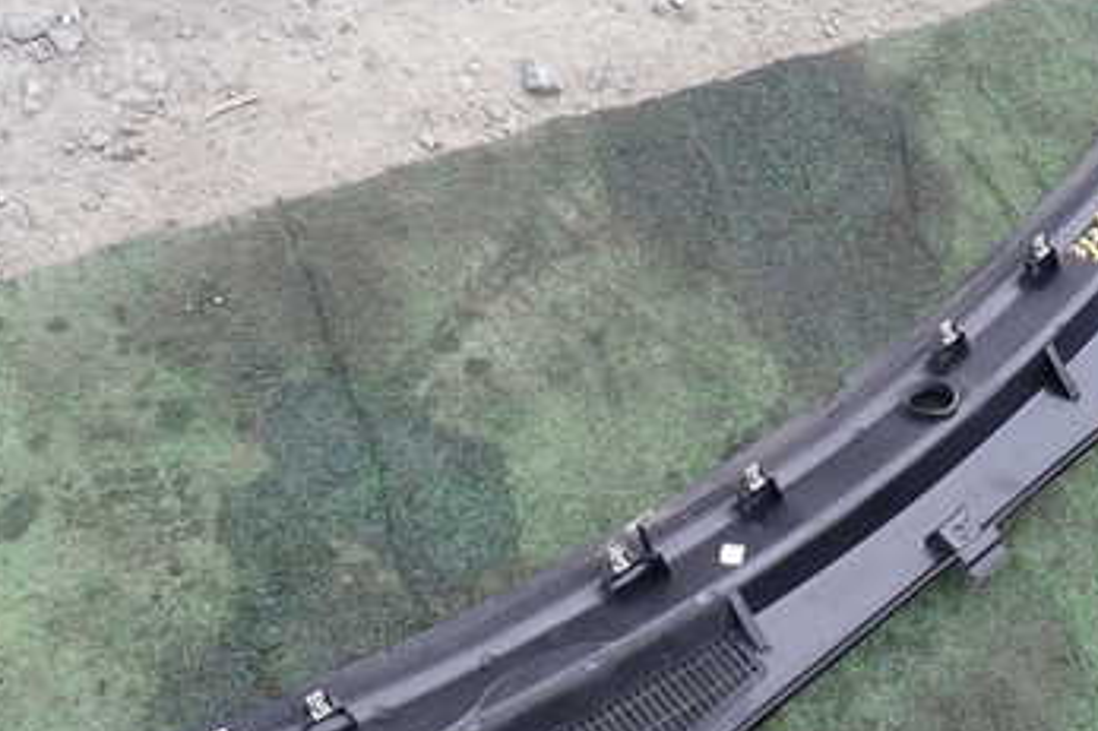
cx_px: 674
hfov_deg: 43.3
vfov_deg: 29.7
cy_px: 446
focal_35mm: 45
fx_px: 1372
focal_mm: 4.5
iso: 100
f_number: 2.8
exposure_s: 1/100
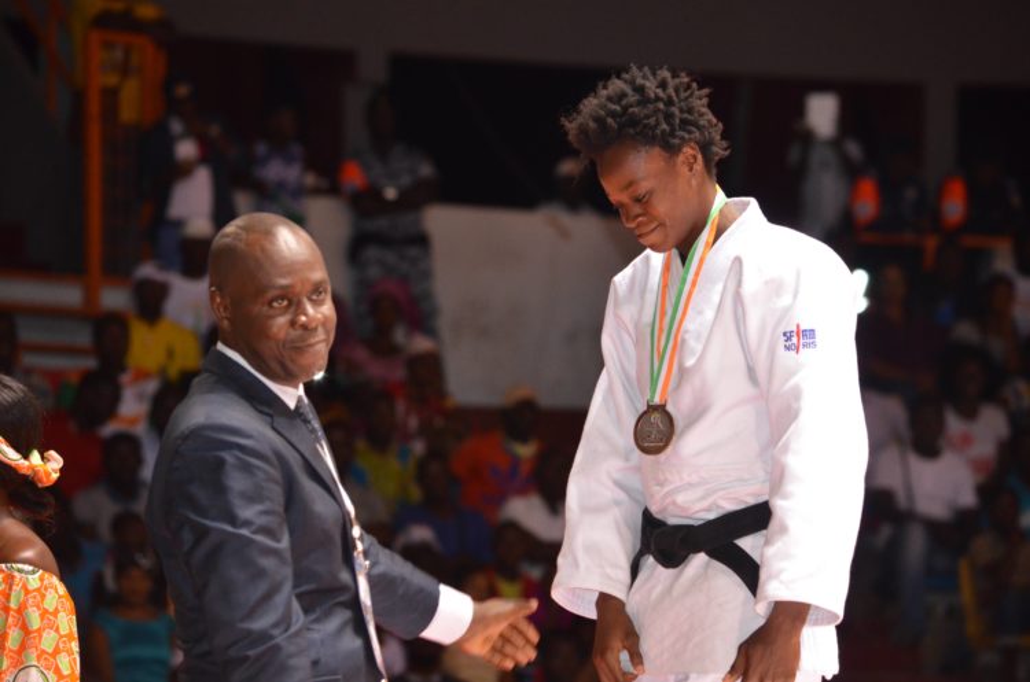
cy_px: 341
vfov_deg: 5.4
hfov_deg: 8.1
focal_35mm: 255
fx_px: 7282
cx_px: 515
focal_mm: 170
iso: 2000
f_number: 6.3
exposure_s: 1/160
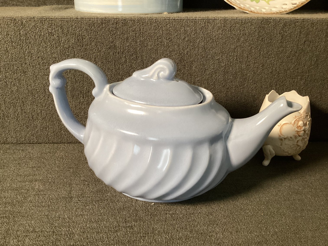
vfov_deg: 45.4
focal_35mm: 31
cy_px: 123
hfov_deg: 58.3
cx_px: 164
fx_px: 294
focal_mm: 3.3
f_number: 2.4
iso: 320
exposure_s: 1/60
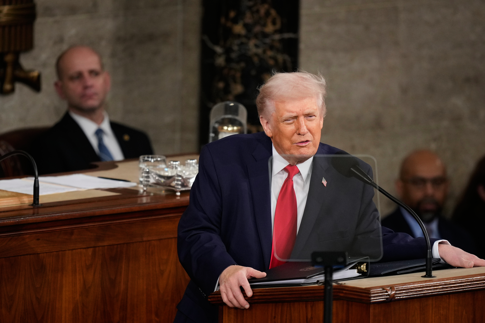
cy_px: 162
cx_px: 242
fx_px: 8083
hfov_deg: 3.4
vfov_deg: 2.3
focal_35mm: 600
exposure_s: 1/640
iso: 2000
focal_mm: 400
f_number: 2.8
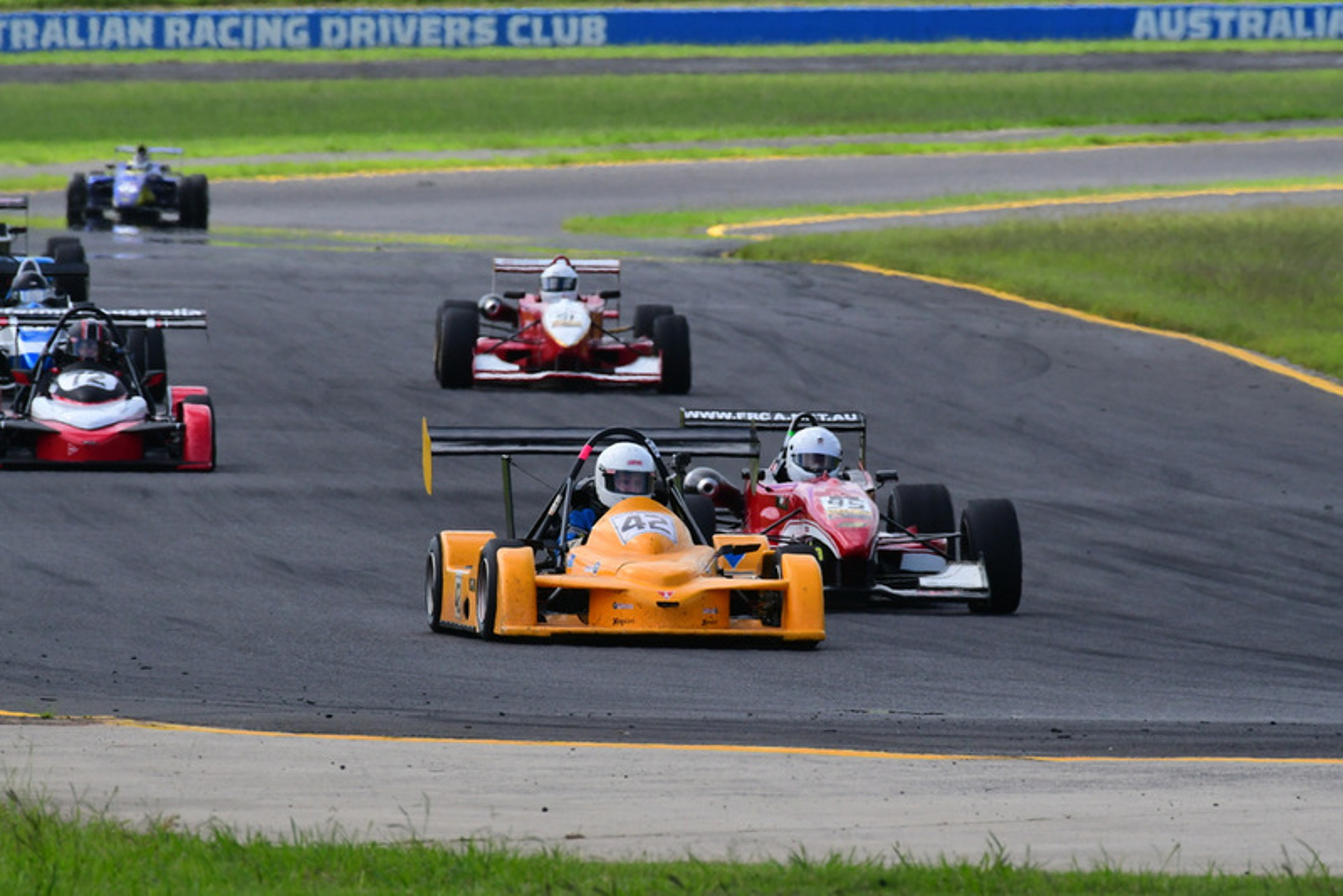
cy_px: 448
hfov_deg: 2.7
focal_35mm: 750
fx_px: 27988
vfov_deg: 1.8
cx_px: 672
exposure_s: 1/640
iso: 800
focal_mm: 500
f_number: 13
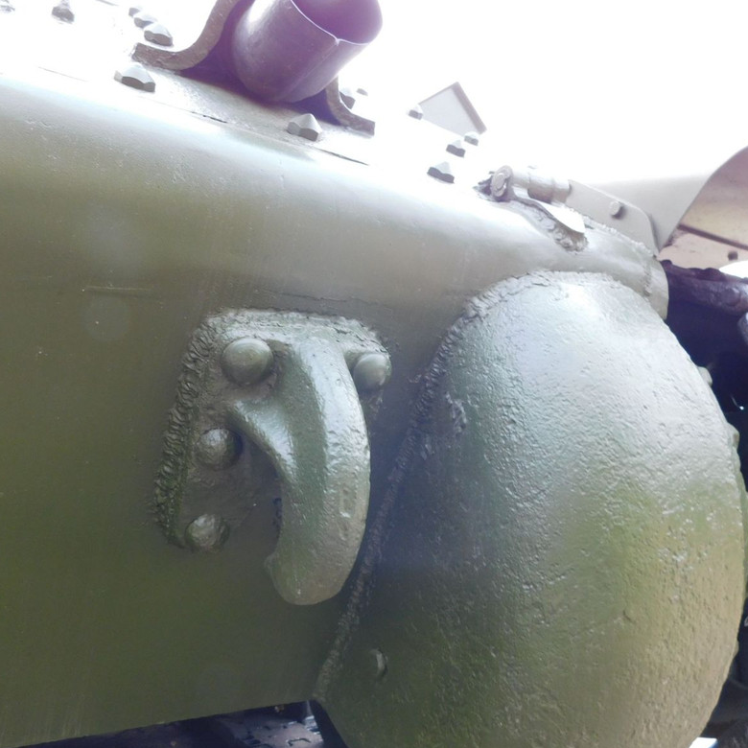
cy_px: 368
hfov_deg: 55.6
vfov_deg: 55.6
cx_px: 404
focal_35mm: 29
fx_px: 709
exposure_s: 1/30
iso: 160
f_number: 3
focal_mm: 4.1
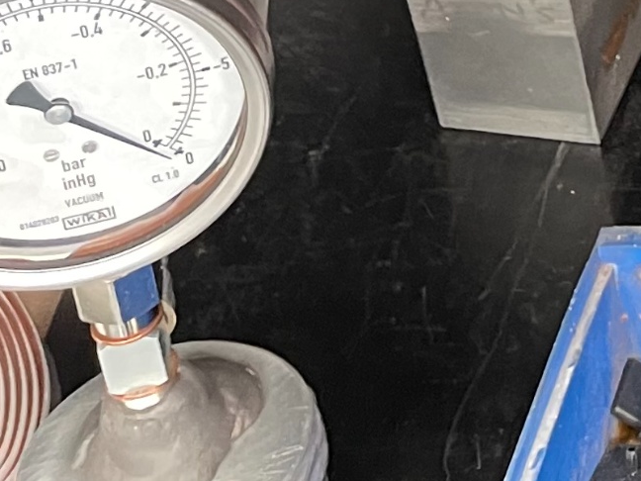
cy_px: -724
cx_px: 1375
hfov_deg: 12.7
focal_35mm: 131
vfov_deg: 9.8
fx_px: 2426
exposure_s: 1/60
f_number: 1.6
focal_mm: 5.1
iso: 320
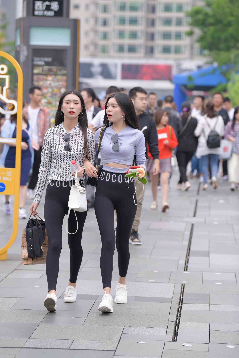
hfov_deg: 10.2
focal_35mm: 135
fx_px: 1344
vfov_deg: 15.2
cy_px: 179
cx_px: 120
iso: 400
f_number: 4
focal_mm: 135
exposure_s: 1/800
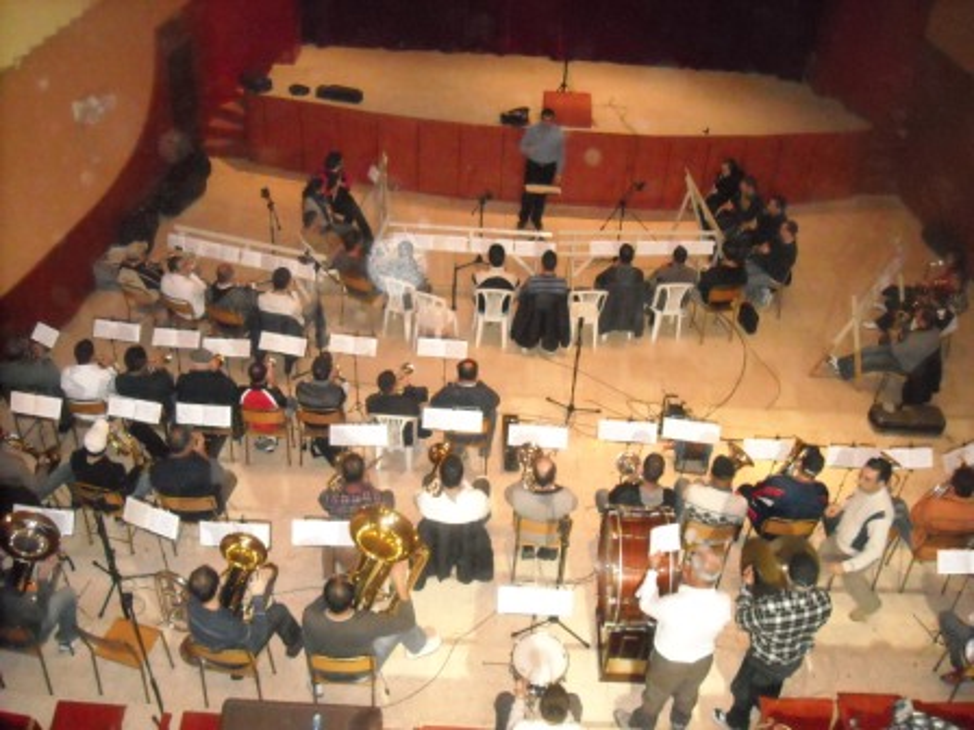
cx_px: 487
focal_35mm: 35
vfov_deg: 40.7
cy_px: 365
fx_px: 985
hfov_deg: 52.6
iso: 1467
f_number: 2.8
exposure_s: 1/60
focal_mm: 5.7
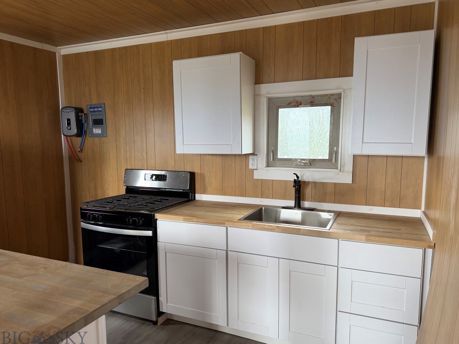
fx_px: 331
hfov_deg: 69.4
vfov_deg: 54.9
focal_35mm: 25
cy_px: 179
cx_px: 236
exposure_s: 1/121
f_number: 1.78
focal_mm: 6.76
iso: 125
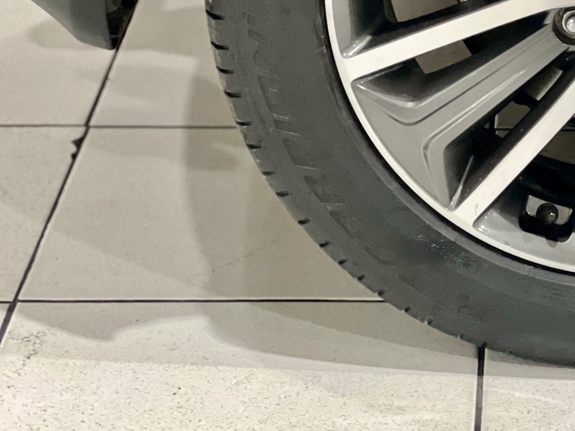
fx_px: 2940
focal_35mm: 177
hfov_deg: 11.0
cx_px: 660
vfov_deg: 8.3
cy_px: -3
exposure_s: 1/17
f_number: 2.8
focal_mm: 9
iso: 400
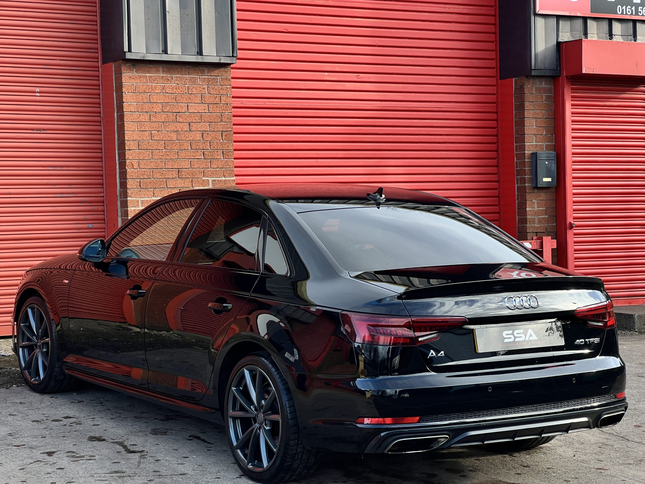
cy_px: 242
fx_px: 1435
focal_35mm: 77
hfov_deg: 25.3
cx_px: 322
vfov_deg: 19.1
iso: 32
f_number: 2.8
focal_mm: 9
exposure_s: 1/158
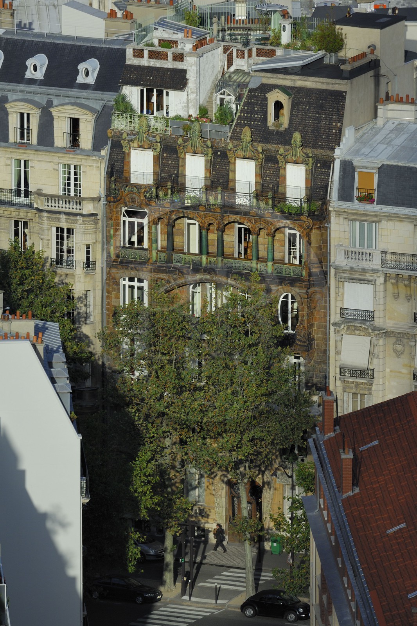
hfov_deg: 3.1
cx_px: 208
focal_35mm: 450
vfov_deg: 4.6
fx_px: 7822
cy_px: 313
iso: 100
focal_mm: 300
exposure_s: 1/800
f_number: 5.6
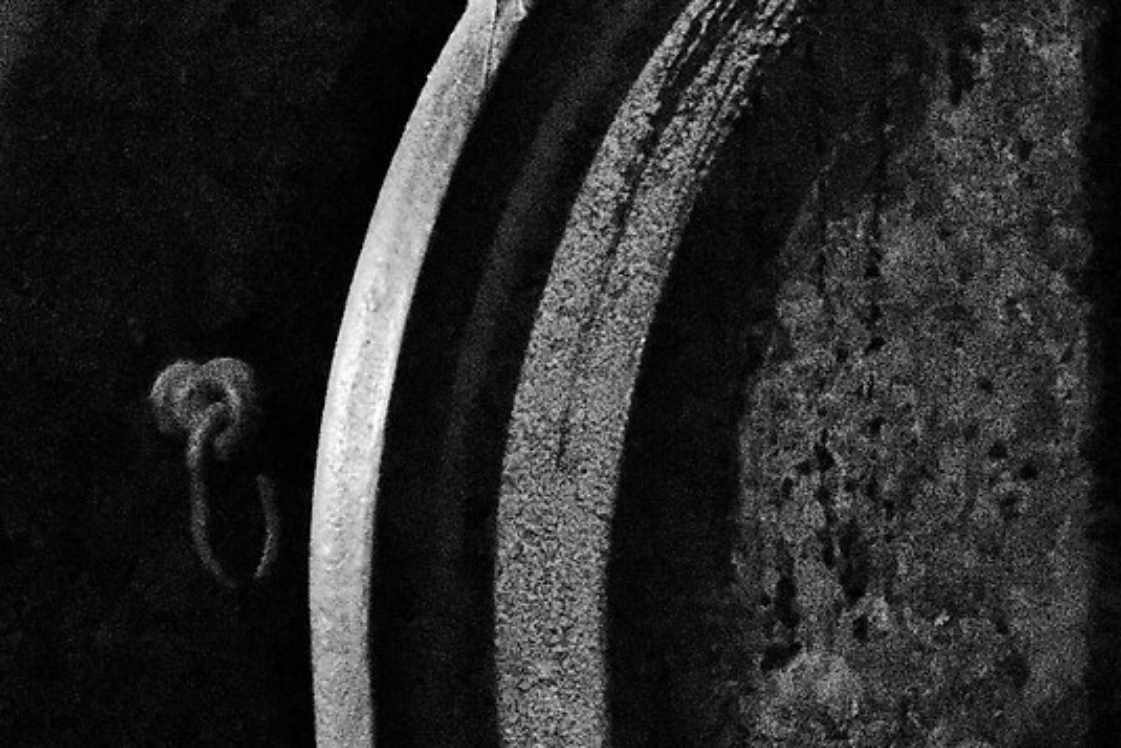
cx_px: 1974
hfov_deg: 12.1
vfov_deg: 8.7
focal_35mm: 157
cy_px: 457
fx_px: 4890
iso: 10000
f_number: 3.5
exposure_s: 1/60
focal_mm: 35
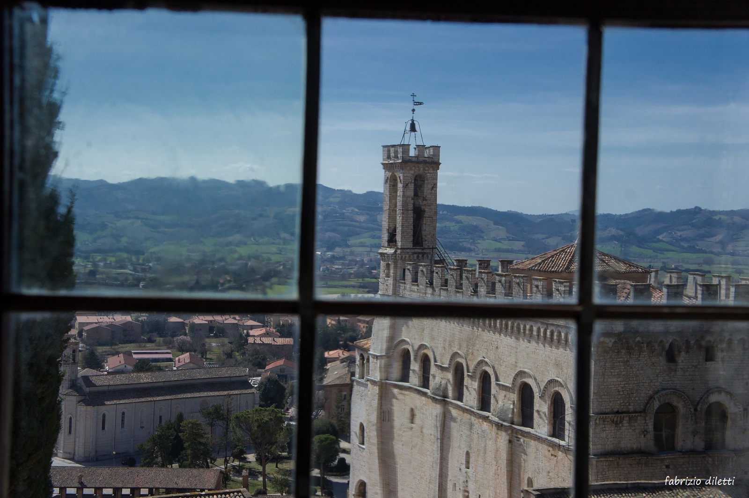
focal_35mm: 51
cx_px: 374
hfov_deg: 38.9
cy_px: 249
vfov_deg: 26.4
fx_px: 1060
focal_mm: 34
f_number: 9
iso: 800
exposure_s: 1/2000
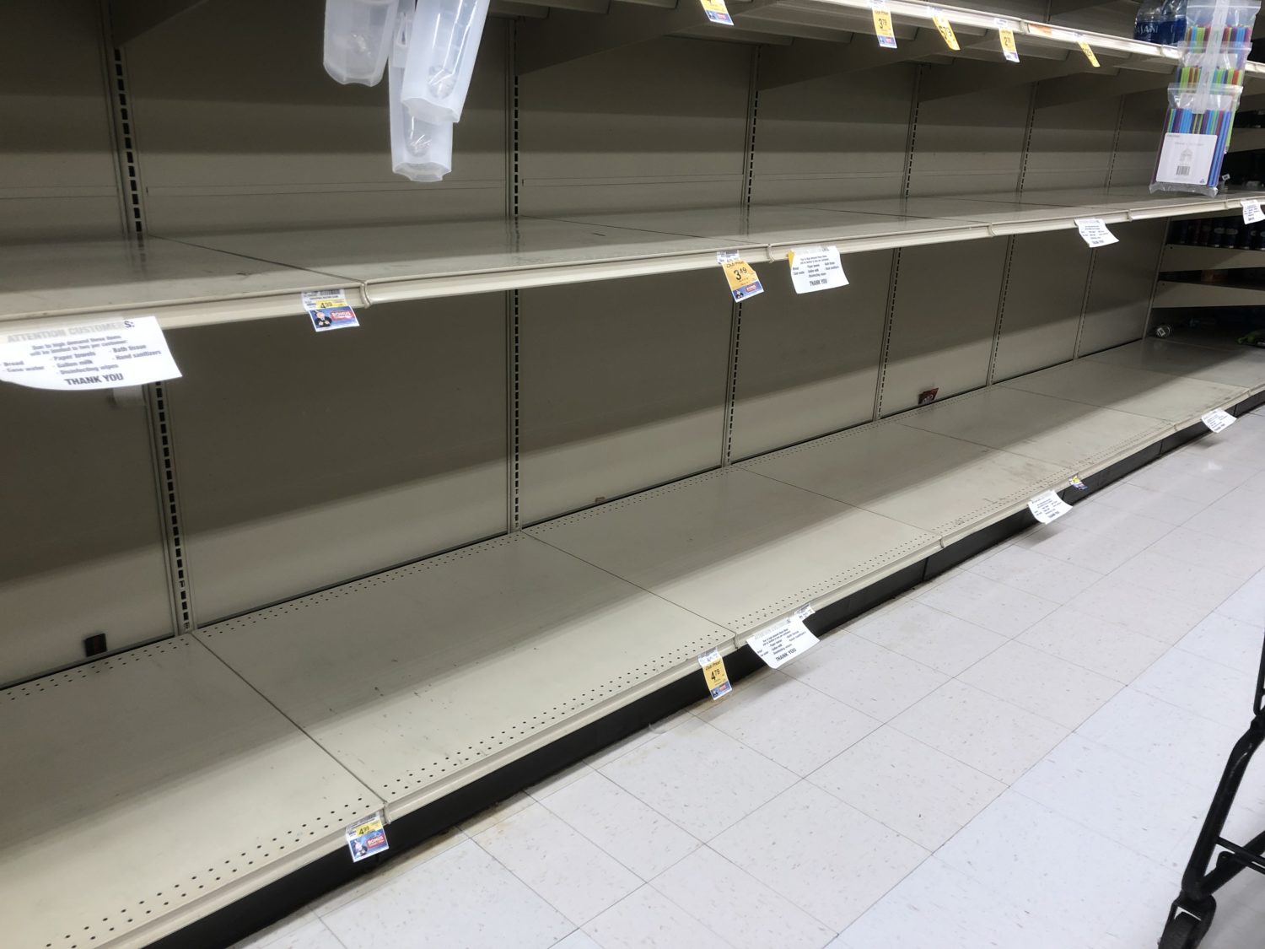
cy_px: 474
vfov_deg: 49.7
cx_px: 632
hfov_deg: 63.4
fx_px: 1023
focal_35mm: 28
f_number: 1.8
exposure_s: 1/30
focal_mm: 3.99
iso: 25
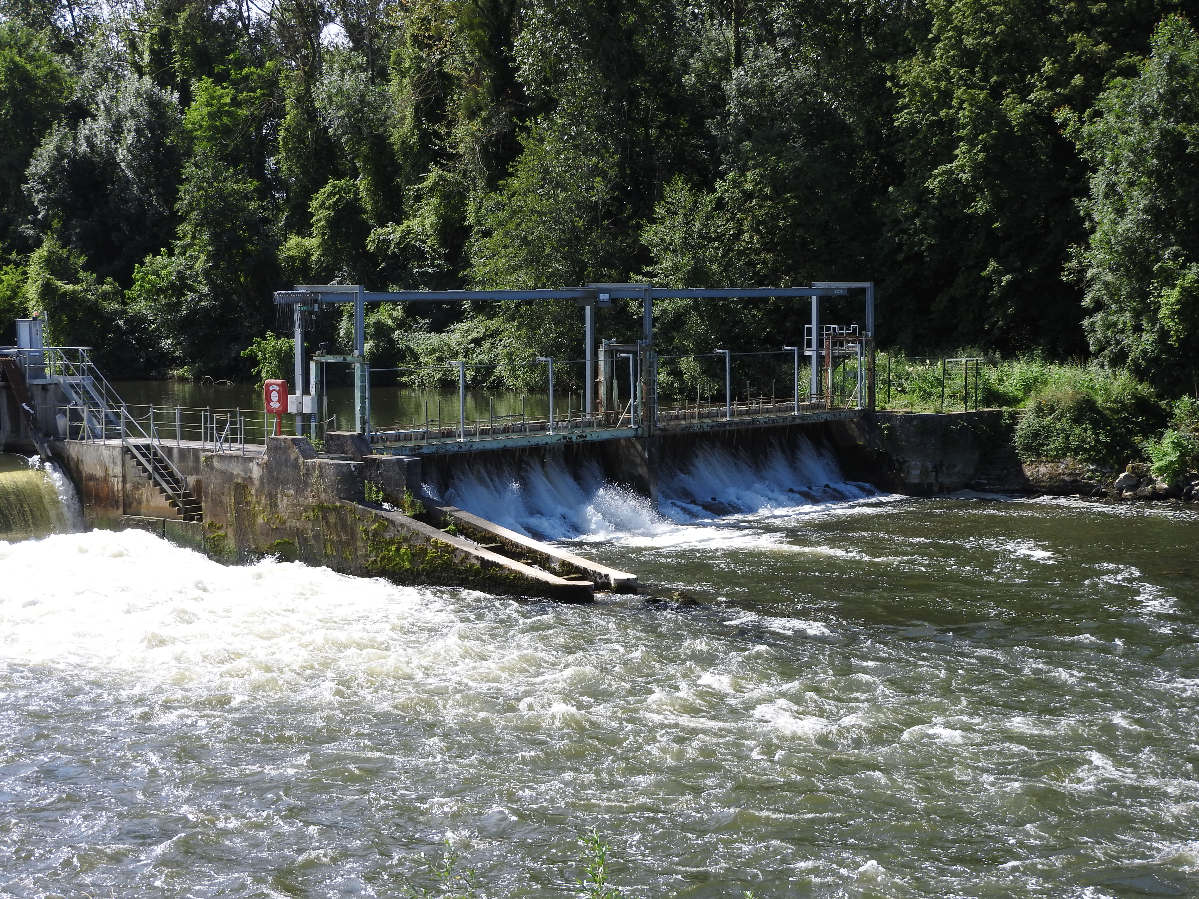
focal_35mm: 65
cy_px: 450
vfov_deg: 22.6
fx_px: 2251
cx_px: 600
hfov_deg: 29.8
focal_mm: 11.6
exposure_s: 1/500
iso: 100
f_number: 4.2
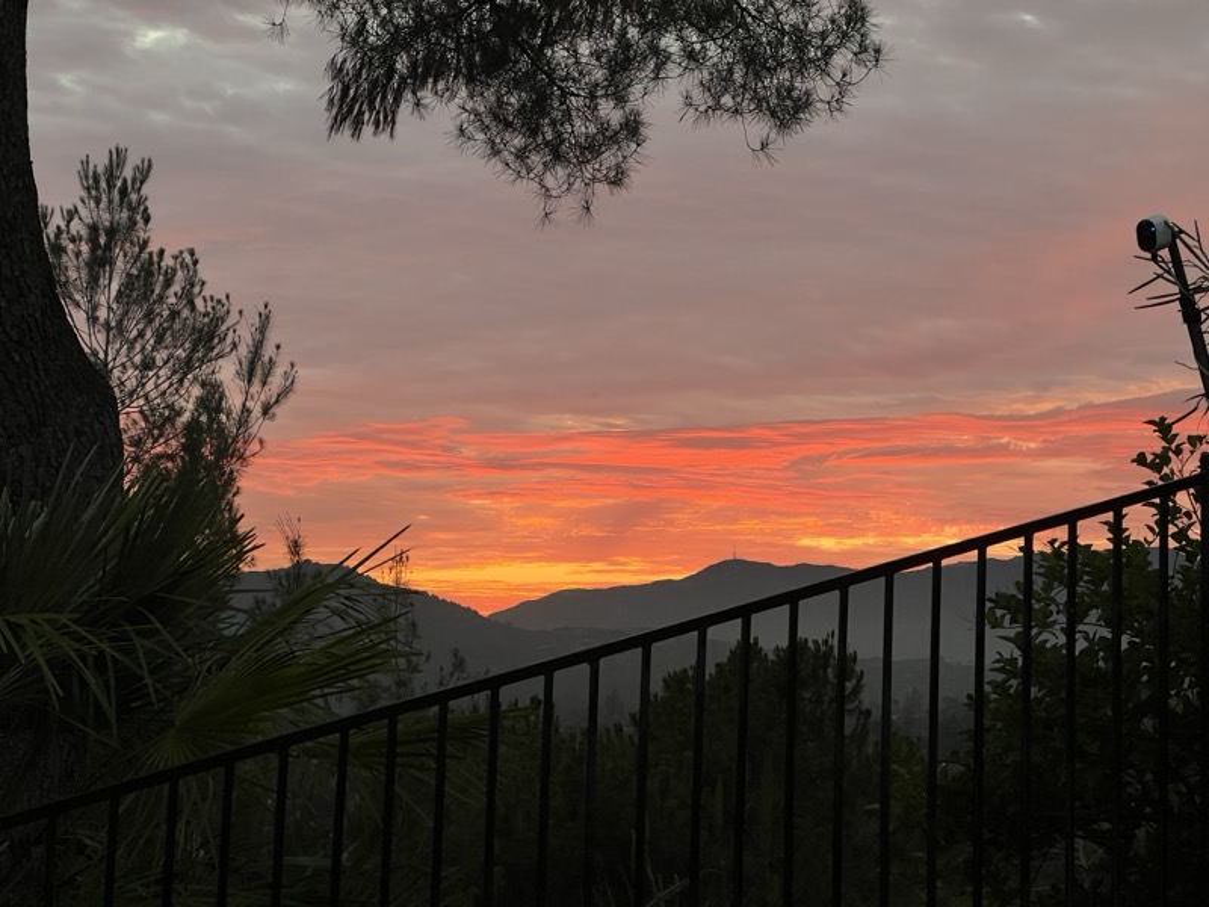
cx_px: 604
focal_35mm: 77
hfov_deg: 25.3
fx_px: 2689
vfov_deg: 19.1
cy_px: 454
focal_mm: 9
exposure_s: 1/120
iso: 80
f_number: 2.8
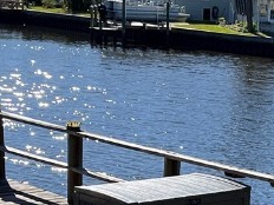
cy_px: 184
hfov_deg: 15.5
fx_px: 910
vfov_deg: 12.8
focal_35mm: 115
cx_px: 432
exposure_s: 1/4149
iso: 50
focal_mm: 5.1
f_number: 1.6
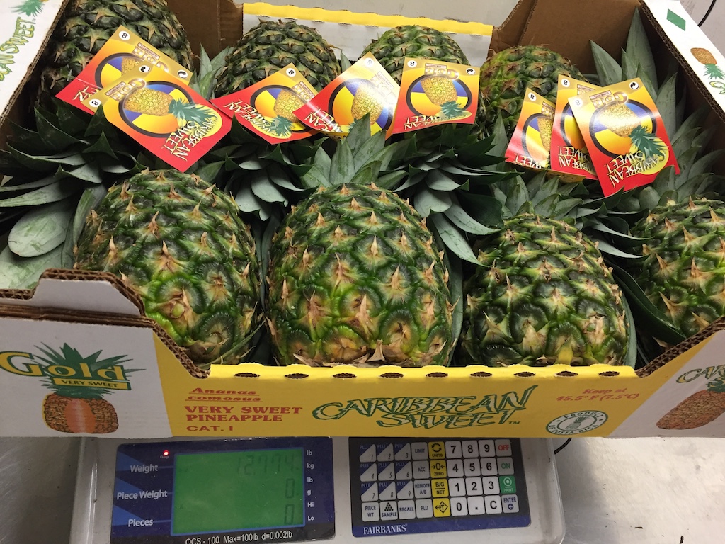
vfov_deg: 48.2
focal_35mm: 29
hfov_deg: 61.7
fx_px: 607
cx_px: 362
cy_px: 272
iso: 50
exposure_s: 1/30
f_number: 2.2
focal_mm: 4.15
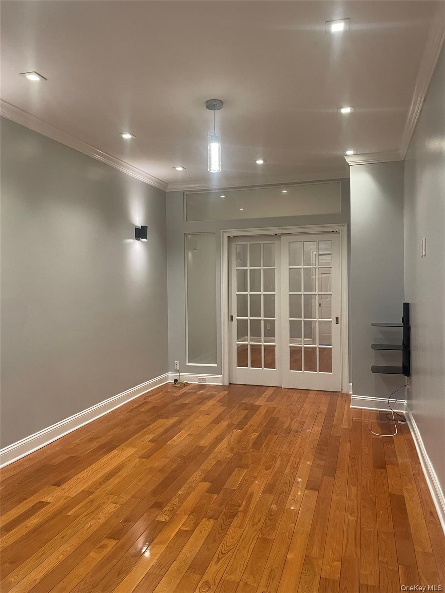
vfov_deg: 67.3
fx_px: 446
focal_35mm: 26
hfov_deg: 53.1
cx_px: 222
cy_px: 296
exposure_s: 1/60
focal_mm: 4.2
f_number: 1.6
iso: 125
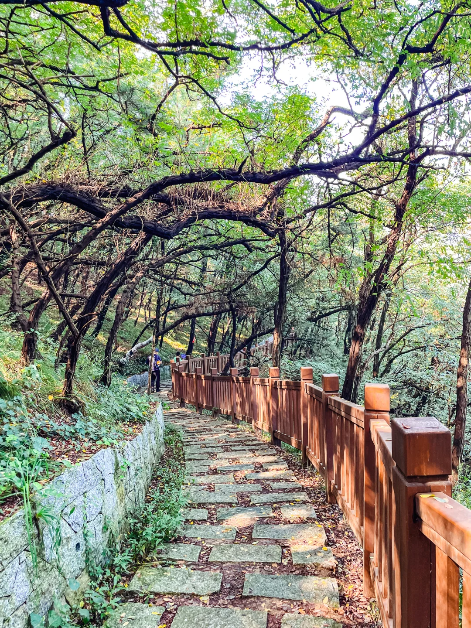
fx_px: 472
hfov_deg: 53.1
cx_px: 236
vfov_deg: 67.3
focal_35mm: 26
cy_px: 314
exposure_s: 1/115
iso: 125
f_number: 1.6
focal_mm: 4.2
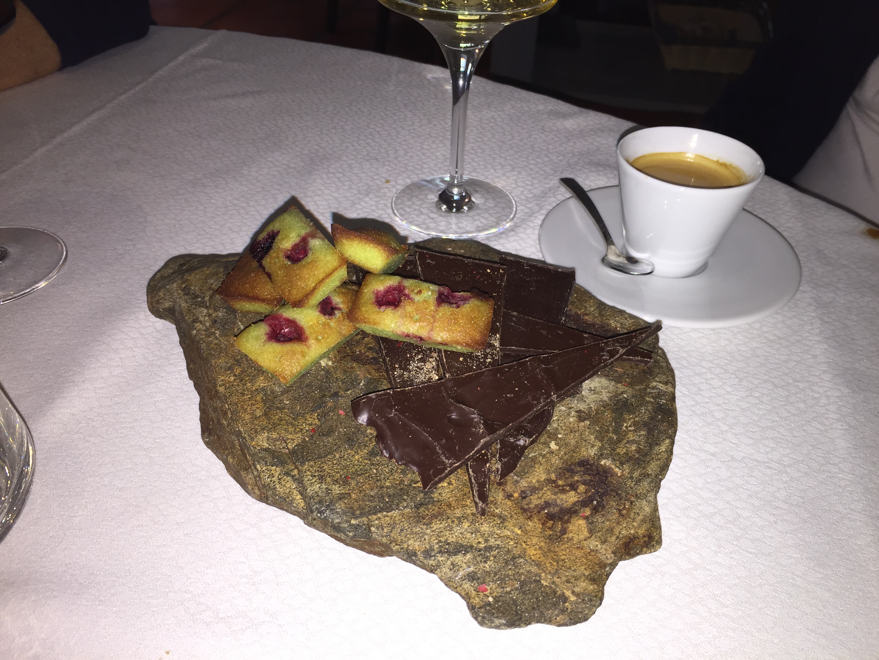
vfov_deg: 48.2
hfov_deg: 61.7
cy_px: 330
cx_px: 440
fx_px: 736
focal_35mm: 29
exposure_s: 1/51
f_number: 2.2
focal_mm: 4.15
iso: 32
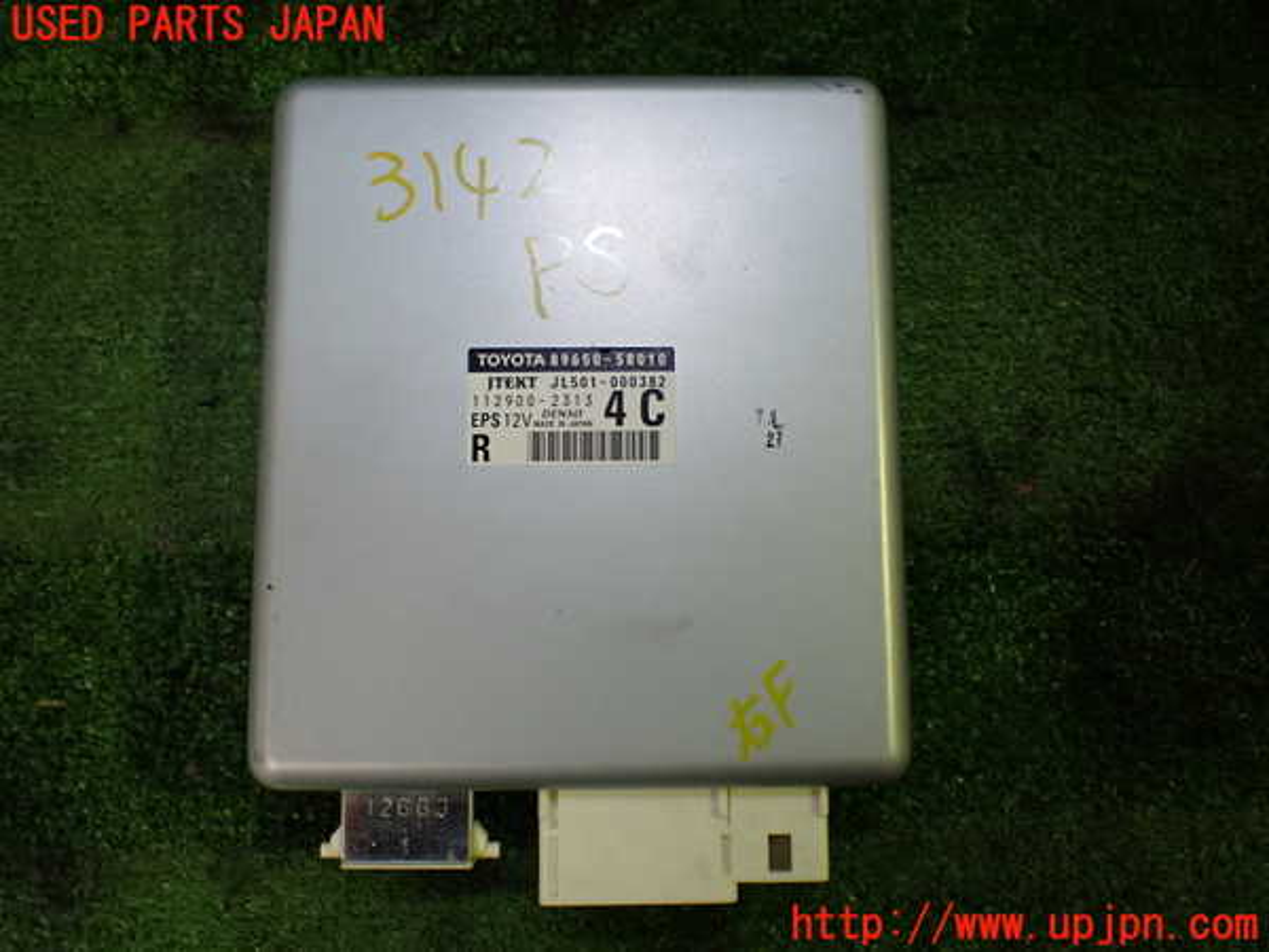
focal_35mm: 30
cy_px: 476
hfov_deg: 60.0
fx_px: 1100
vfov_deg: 46.8
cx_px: 634
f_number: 2.3
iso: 320
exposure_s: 1/125
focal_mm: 5.4
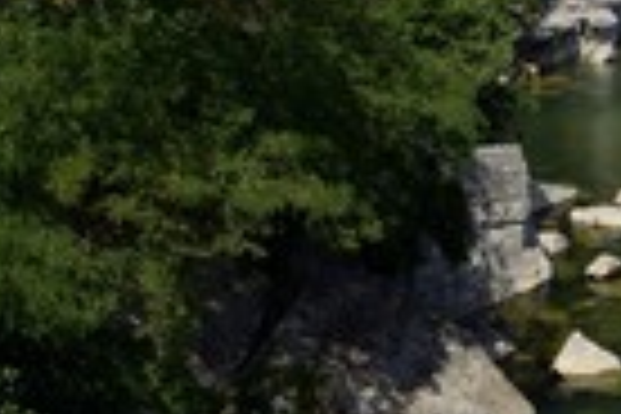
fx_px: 1259
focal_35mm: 73
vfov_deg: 17.8
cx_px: 873
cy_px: -86
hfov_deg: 23.4
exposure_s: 1/200
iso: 200
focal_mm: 24
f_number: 14
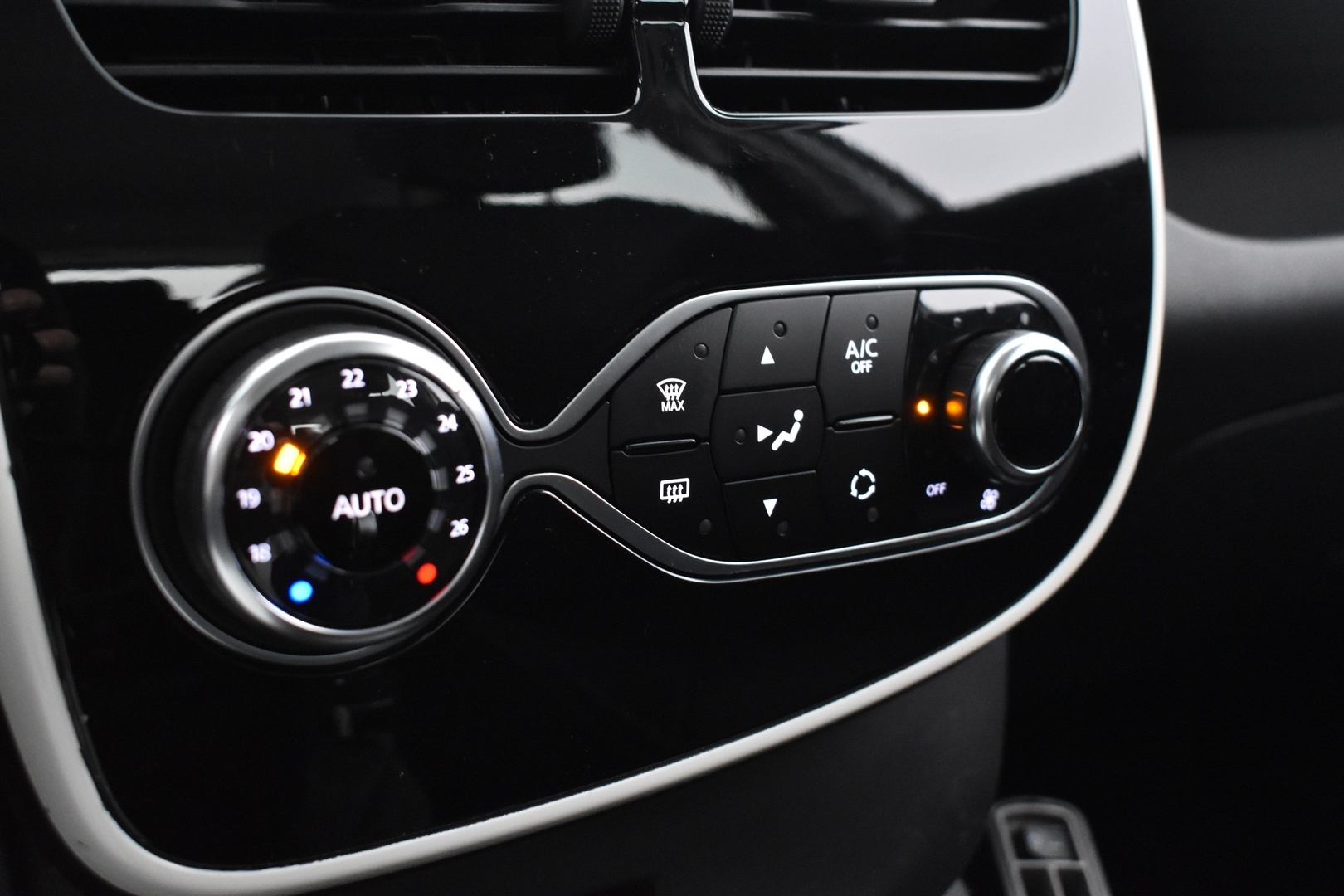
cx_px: 672
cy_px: 448
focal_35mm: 45
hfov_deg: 43.6
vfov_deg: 29.9
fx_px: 1680
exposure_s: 1/15
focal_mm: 30
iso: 3200
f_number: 4.2
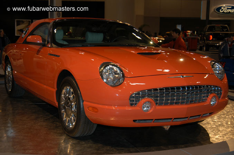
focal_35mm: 57
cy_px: 78
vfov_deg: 23.7
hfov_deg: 35.1
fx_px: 370
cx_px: 117
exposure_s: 1/60
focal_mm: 38
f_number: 5
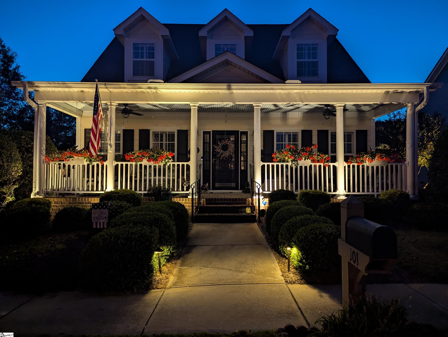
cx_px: 224
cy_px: 168
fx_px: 311
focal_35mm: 24
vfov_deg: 56.9
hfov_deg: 71.5
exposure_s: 1/40
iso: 635
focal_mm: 6.81
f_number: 1.85
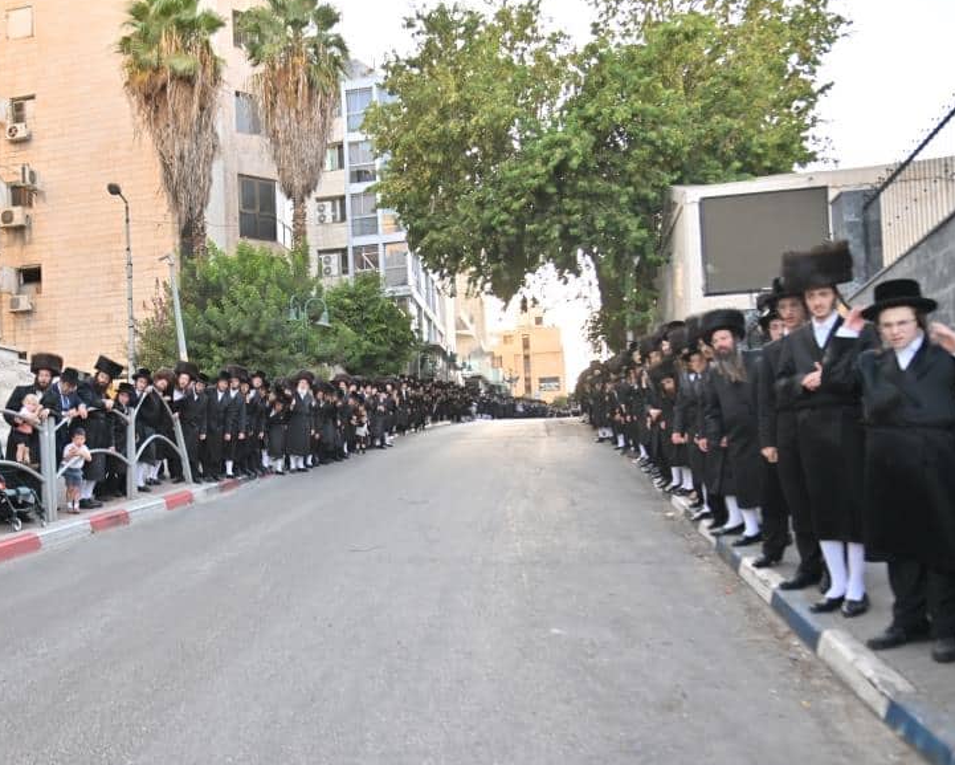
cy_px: 433
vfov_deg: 45.7
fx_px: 905
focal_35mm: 32
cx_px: 344
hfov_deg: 54.9
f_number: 4
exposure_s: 1/160
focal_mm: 24
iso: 125
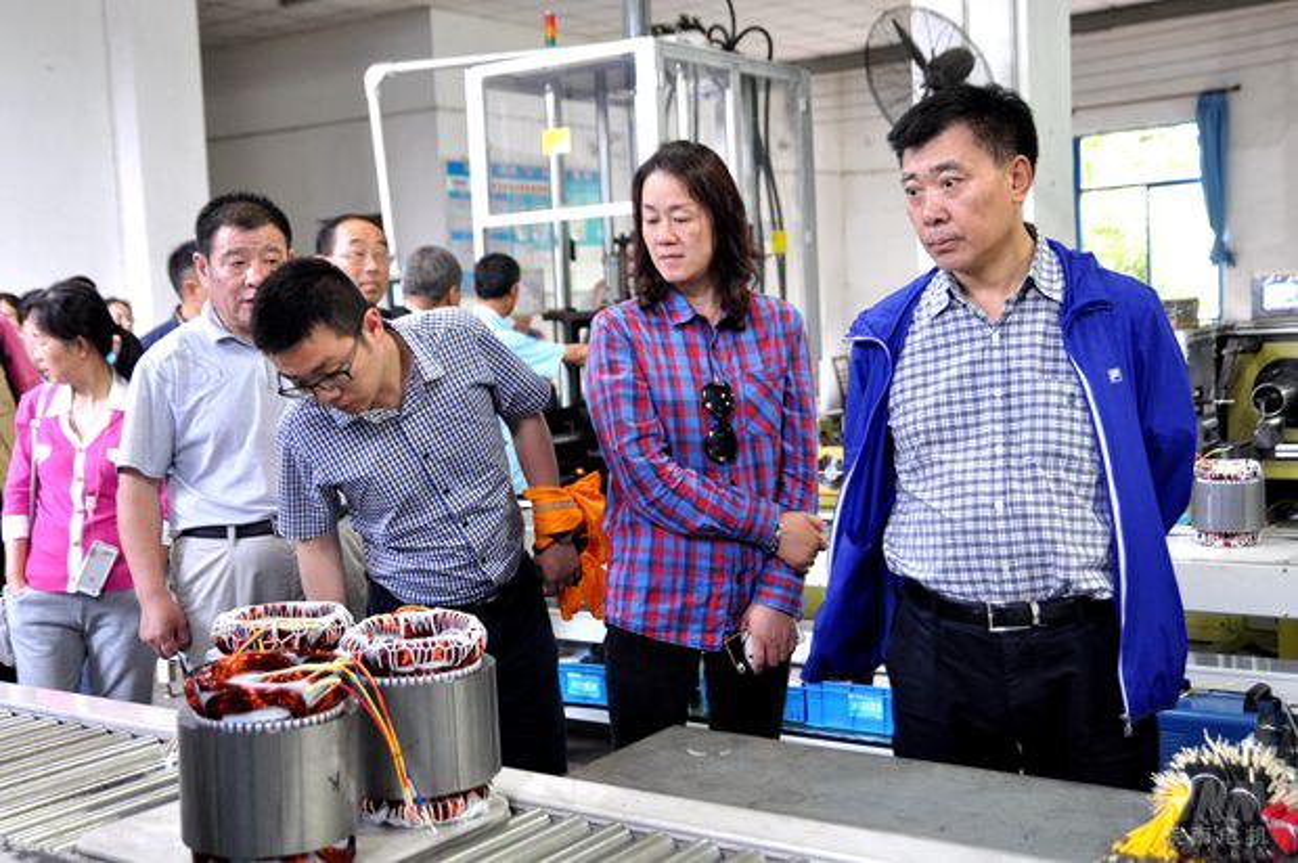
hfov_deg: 49.6
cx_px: 649
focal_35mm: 39
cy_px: 432
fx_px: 1405
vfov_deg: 34.1
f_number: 2.8
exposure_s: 1/30
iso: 720
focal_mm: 26
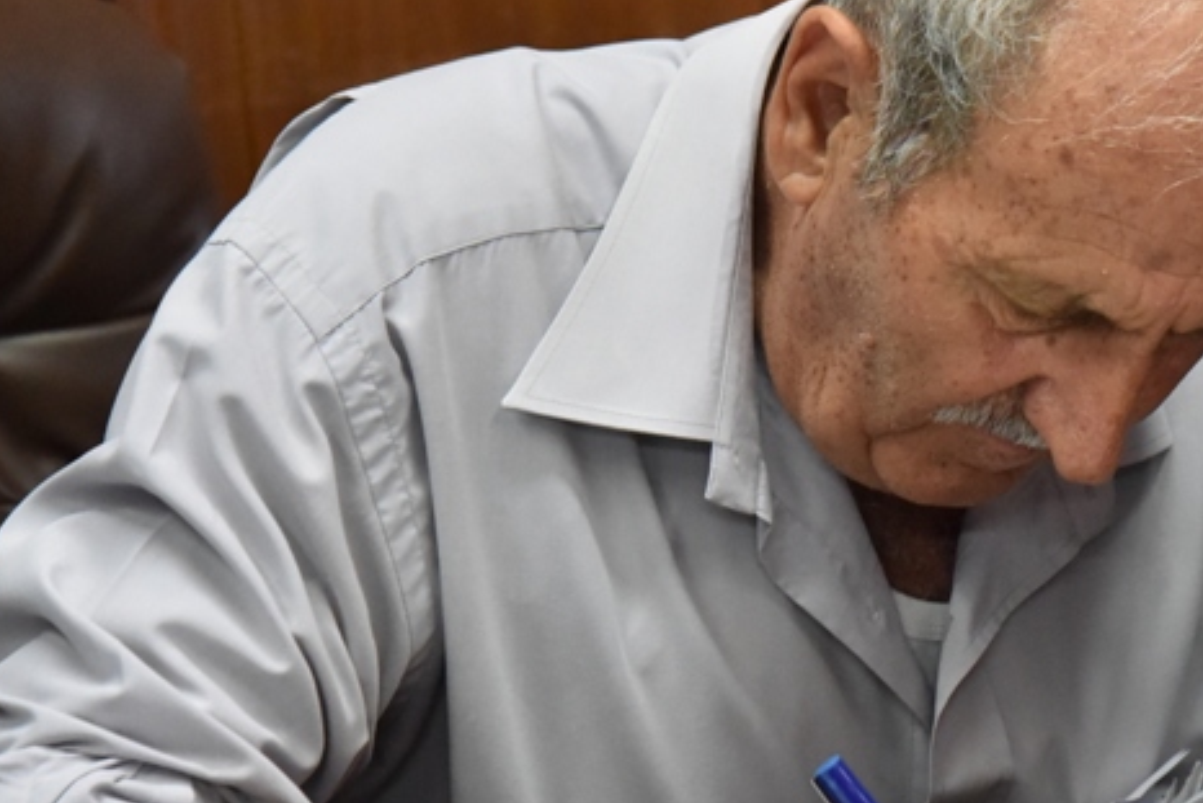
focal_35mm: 202
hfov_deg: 10.2
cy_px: 425
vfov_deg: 6.8
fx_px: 6752
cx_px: 916
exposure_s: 1/160
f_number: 6.3
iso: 3200
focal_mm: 92
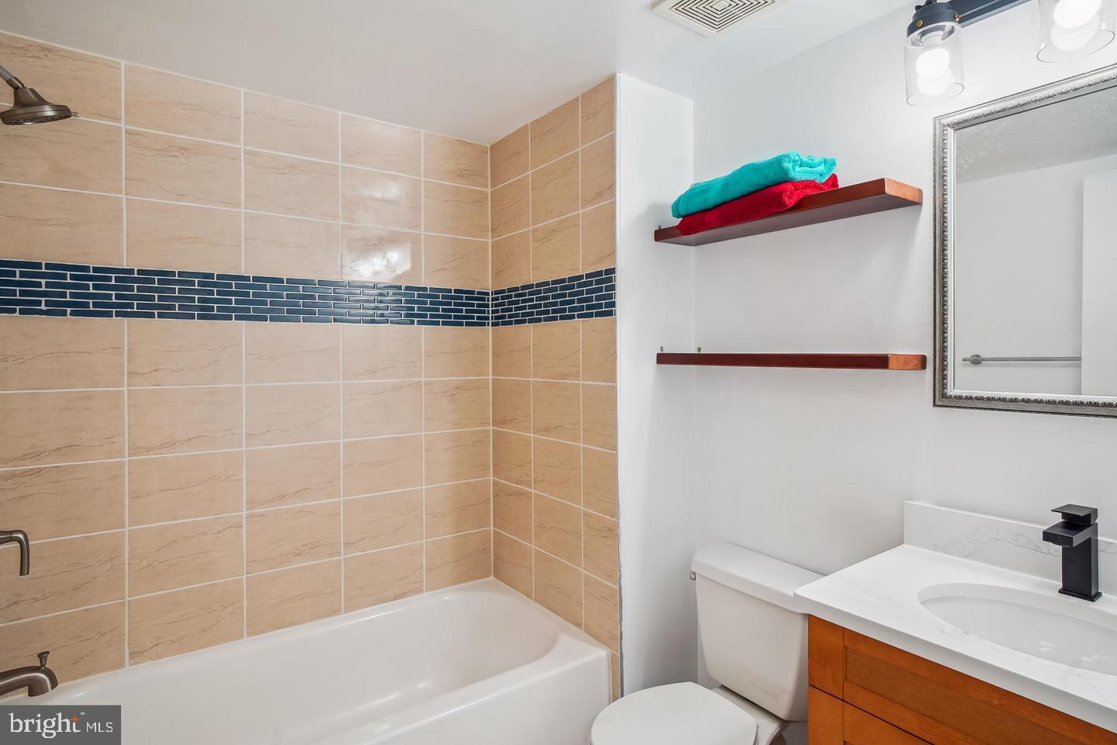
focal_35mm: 18
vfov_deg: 67.4
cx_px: 558
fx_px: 558
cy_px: 372
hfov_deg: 90.0
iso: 100
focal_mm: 18
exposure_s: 1/1.43
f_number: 8
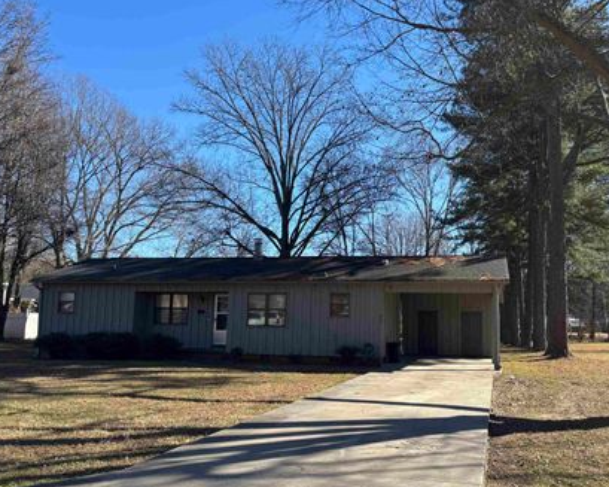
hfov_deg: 56.8
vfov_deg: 47.1
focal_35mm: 31
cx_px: 363
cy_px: 252
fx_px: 559
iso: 50
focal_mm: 5.96
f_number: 1.6
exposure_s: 1/1590
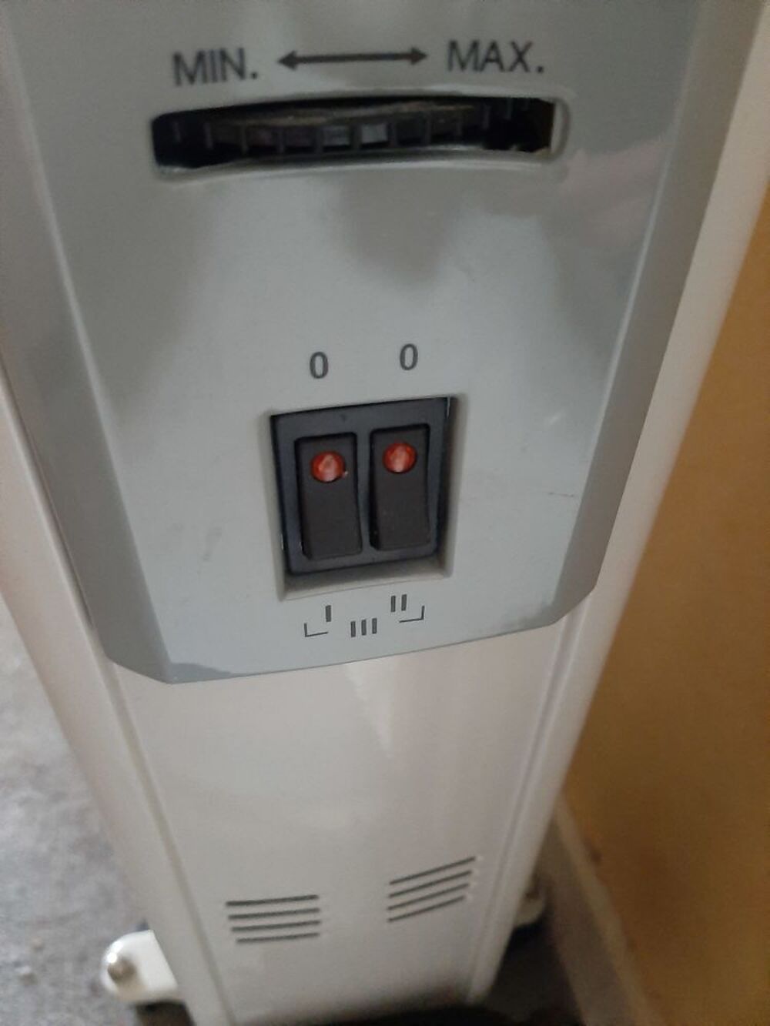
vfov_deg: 67.3
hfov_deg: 53.1
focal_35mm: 26
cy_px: 513
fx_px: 771
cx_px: 385
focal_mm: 3.93
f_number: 1.7
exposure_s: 1/20
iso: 1000
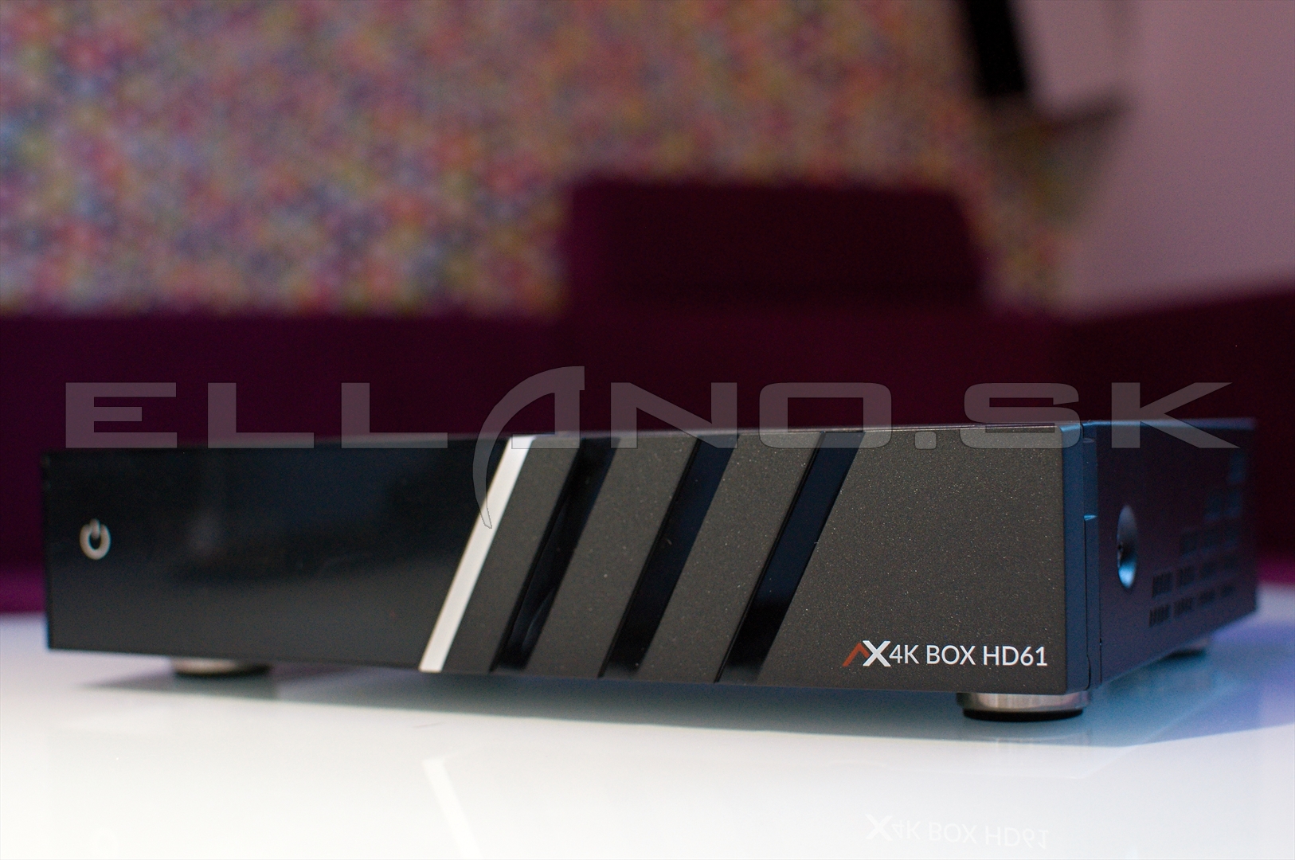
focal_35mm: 52
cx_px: 648
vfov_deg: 25.7
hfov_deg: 37.9
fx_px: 1886
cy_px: 430
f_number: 3.5
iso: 1000
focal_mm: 35
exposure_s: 1/50
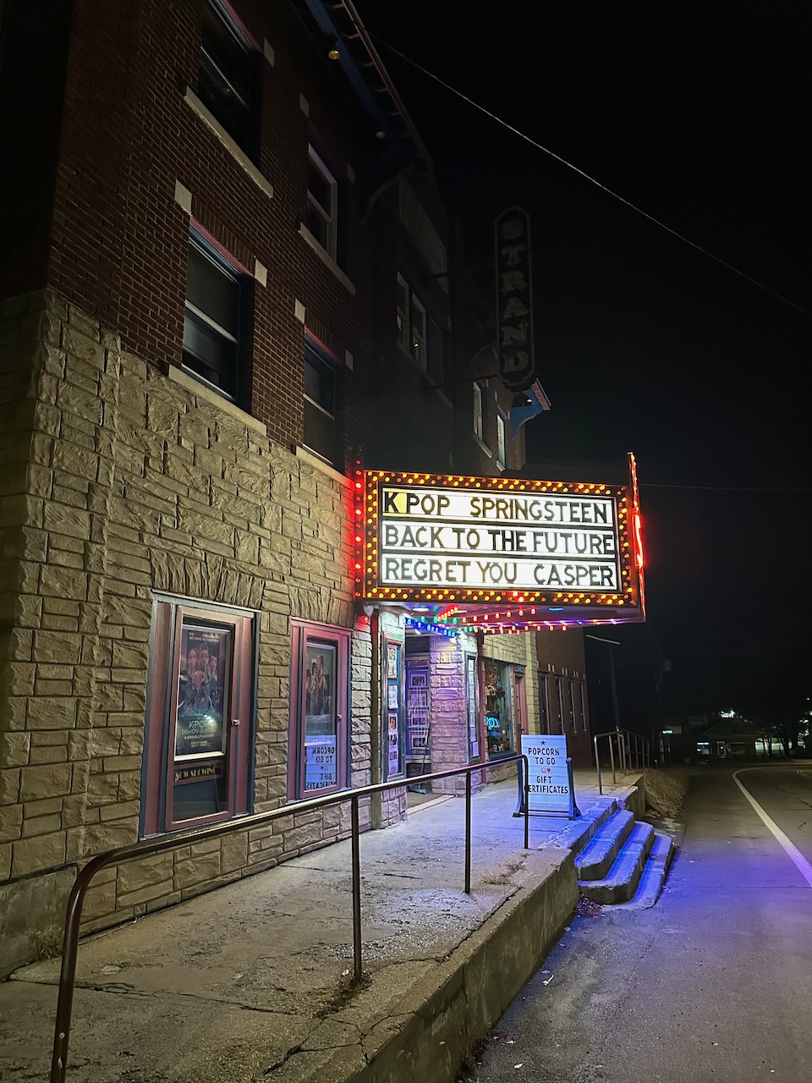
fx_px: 751
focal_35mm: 24
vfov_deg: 71.6
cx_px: 406
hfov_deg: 56.8
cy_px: 542
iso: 800
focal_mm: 6.86
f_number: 1.78
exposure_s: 1/40
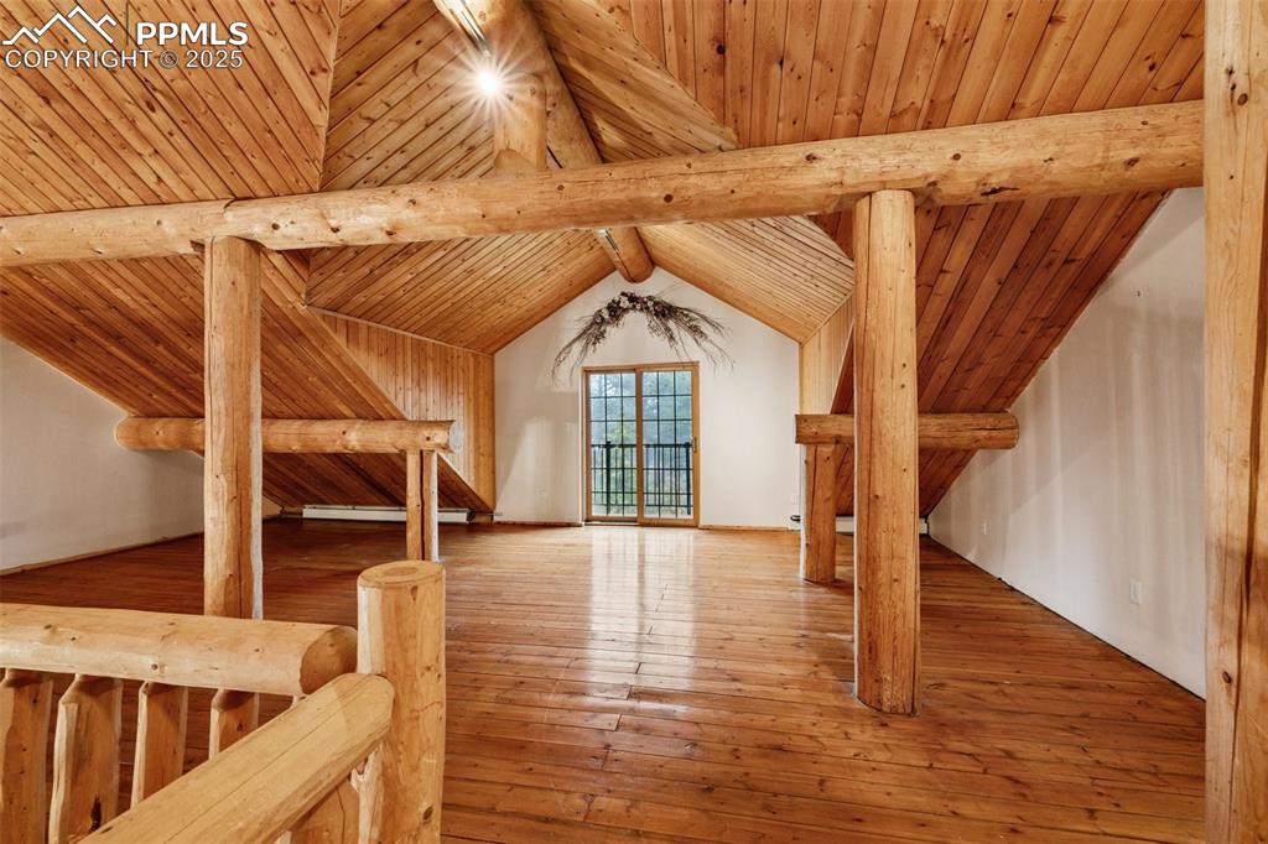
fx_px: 528
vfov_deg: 77.3
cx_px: 634
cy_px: 422
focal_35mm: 15
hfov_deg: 100.4
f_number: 11
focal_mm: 15
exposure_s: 1/2.5
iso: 800
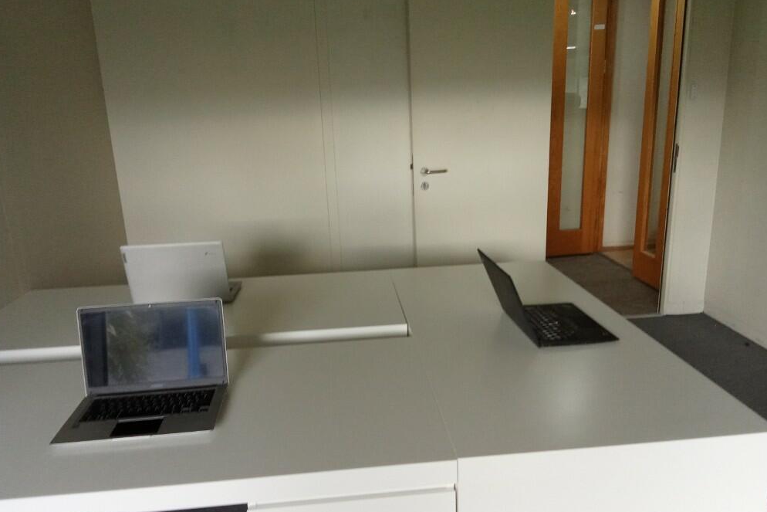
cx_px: 389
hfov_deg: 61.9
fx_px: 639
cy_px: 276
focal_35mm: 30
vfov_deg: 43.6
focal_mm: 2.78
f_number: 2
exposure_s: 1/33.3
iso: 320
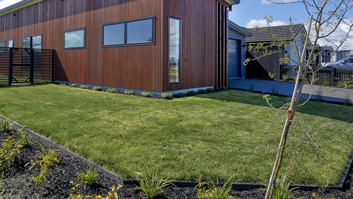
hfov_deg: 68.4
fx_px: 253
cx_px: 125
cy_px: 57
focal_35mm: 27
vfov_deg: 42.0
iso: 200
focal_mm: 17
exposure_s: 1/250
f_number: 9
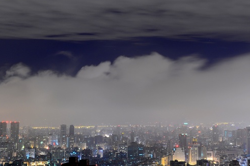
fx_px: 430
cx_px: 203
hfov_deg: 31.5
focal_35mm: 62
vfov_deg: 21.9
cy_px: 75
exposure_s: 15
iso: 200
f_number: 8
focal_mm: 35
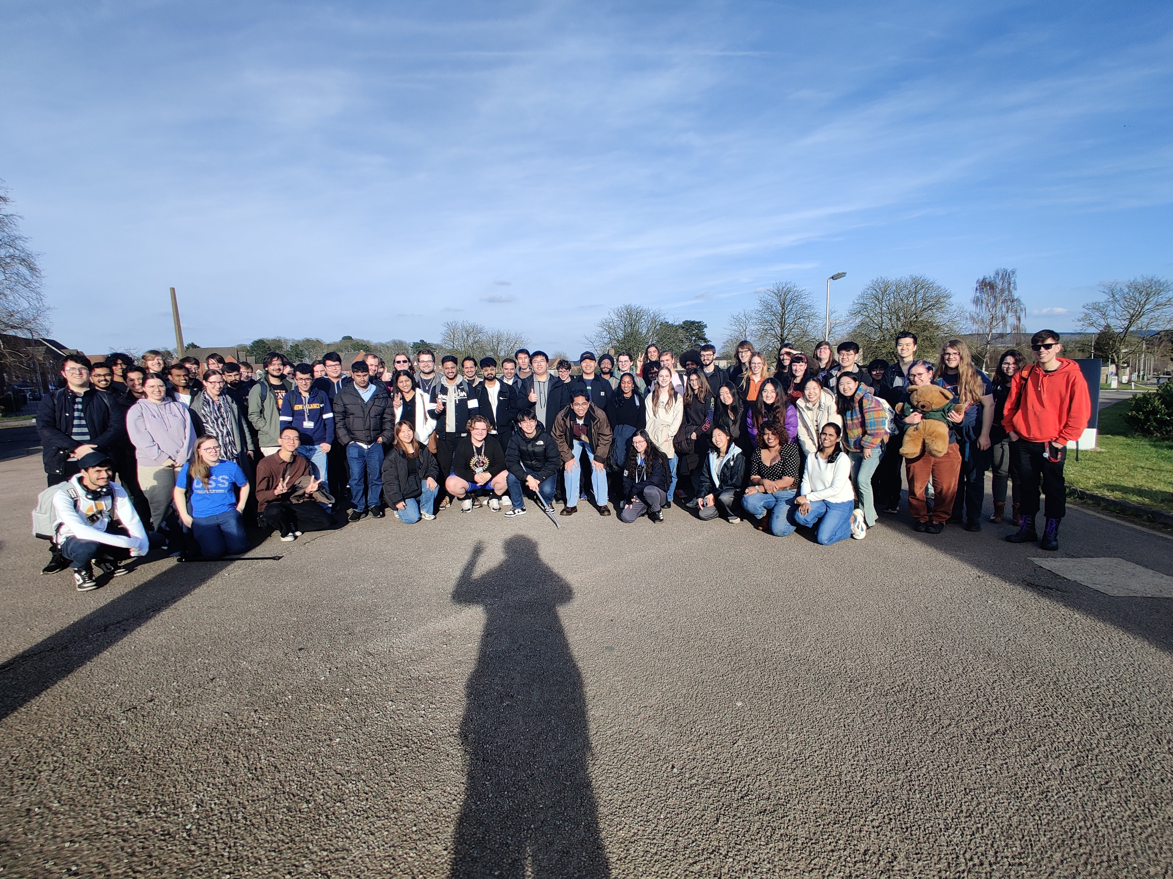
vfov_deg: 89.9
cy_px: 440
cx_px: 586
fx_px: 441
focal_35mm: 13
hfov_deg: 106.2
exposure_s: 1/805
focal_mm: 2.25
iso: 100
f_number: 2.2
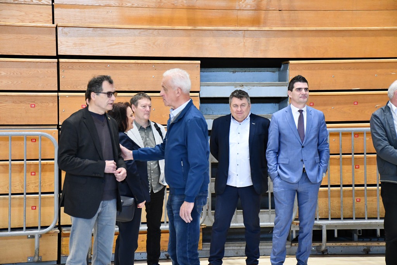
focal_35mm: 99
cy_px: 132
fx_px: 1092
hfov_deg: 20.6
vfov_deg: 13.8
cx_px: 198
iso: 3200
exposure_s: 1/200
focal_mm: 66
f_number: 5
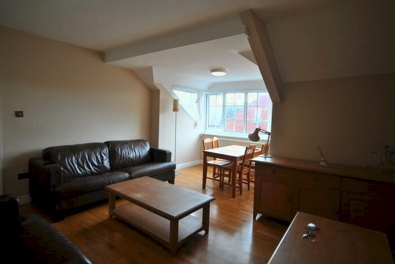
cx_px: 198
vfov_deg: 63.3
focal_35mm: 20
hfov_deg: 85.4
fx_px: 214
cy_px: 132
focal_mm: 13
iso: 100
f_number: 4.5
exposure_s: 1/20
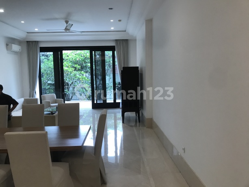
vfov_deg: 49.8
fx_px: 201
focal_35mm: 28
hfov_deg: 63.4
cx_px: 124
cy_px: 94
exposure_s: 1/33
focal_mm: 3.99
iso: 40
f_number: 1.8
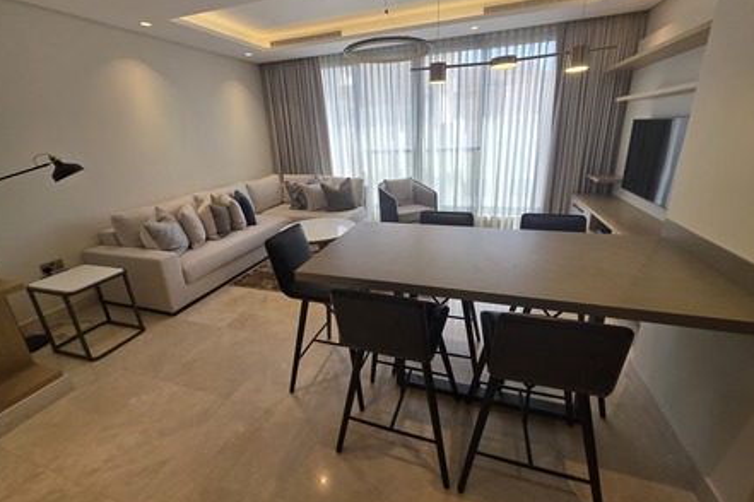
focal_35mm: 14
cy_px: 226
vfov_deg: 81.0
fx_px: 293
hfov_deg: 104.3
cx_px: 379
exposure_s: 1/59.4
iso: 25
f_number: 1.9
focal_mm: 2.2
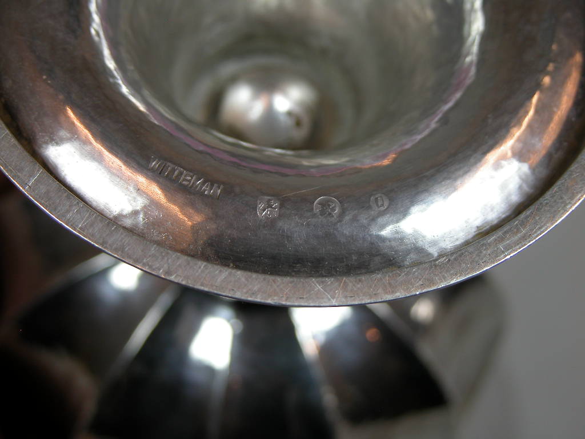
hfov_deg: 14.5
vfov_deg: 10.9
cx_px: 292
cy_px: 220
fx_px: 2298
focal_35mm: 136
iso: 100
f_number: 3.8
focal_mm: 34.7
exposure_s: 1/69.8
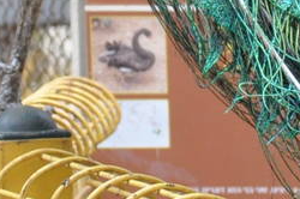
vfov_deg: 1.7
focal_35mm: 787
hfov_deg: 2.6
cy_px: -257
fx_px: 6550
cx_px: 137
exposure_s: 1/250
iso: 1000
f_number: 8
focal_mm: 82
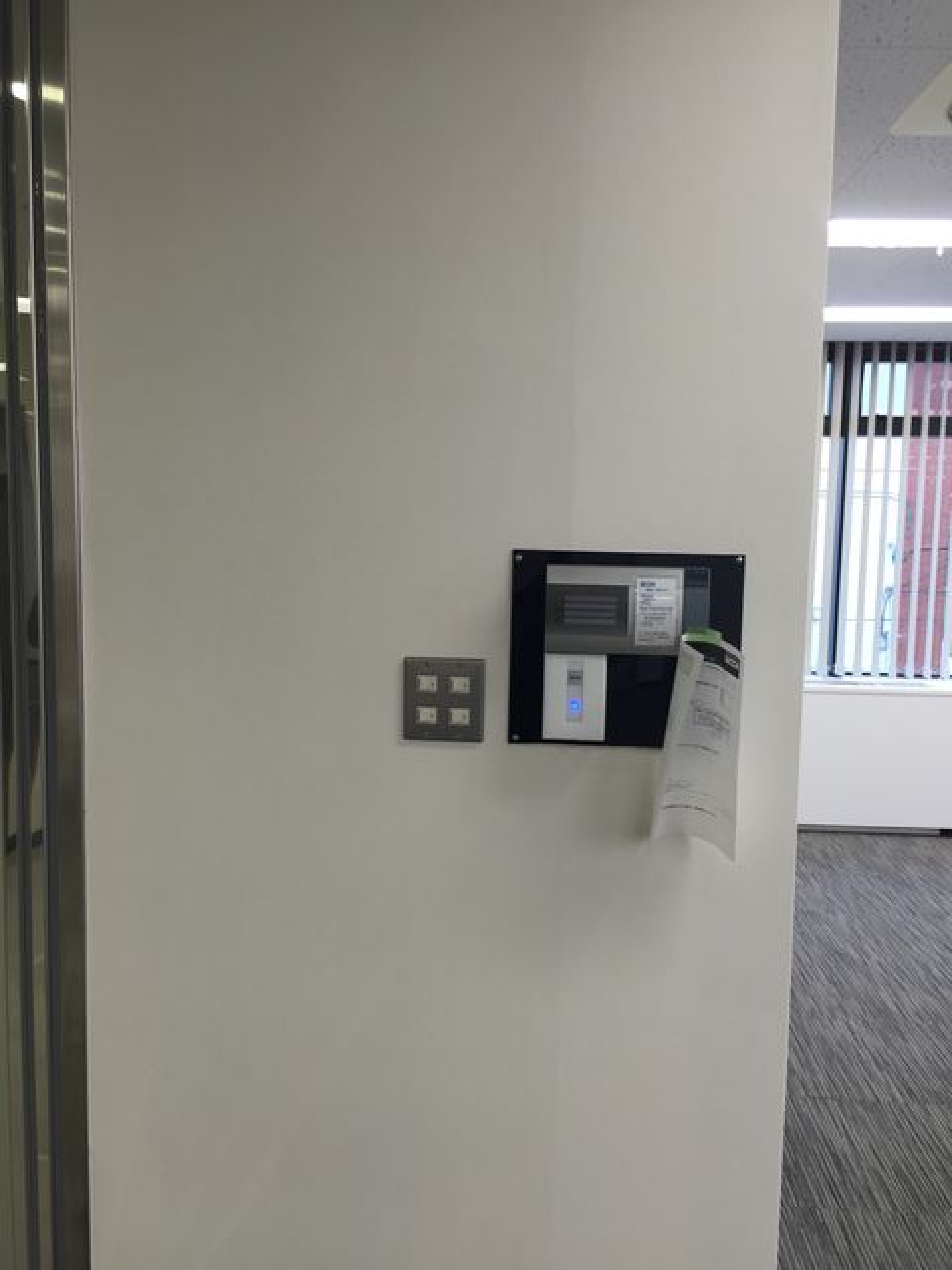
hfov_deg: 48.2
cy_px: 635
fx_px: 1063
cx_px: 476
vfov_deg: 61.7
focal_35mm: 29
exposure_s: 1/60
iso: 40
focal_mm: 4.15
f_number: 2.2
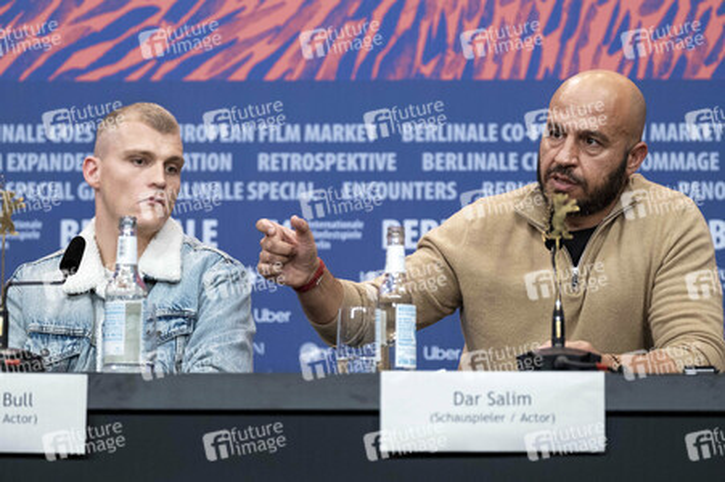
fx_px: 2073
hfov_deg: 19.8
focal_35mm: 103
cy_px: 241
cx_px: 362
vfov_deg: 13.3
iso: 1250
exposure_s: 1/350
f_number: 2.8
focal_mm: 68.7
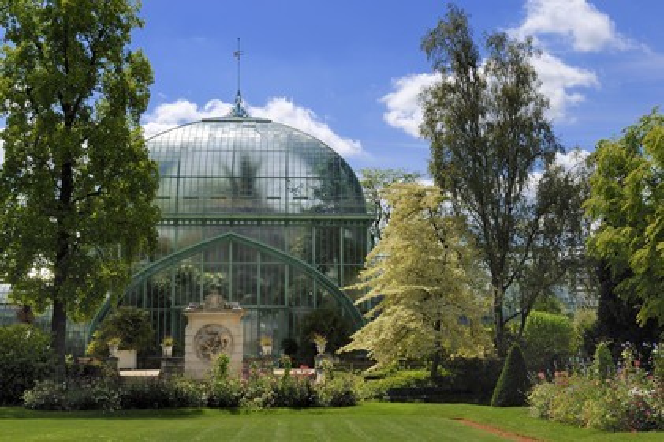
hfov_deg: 34.5
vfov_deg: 23.3
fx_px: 1069
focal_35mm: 58
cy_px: 221
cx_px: 332
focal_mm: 58
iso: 200
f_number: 16
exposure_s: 1/160
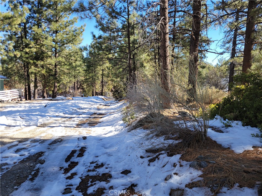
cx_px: 131
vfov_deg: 53.1
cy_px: 98
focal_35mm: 26
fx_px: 197
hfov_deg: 67.3
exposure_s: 1/775
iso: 40
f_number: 1.8
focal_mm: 5.4
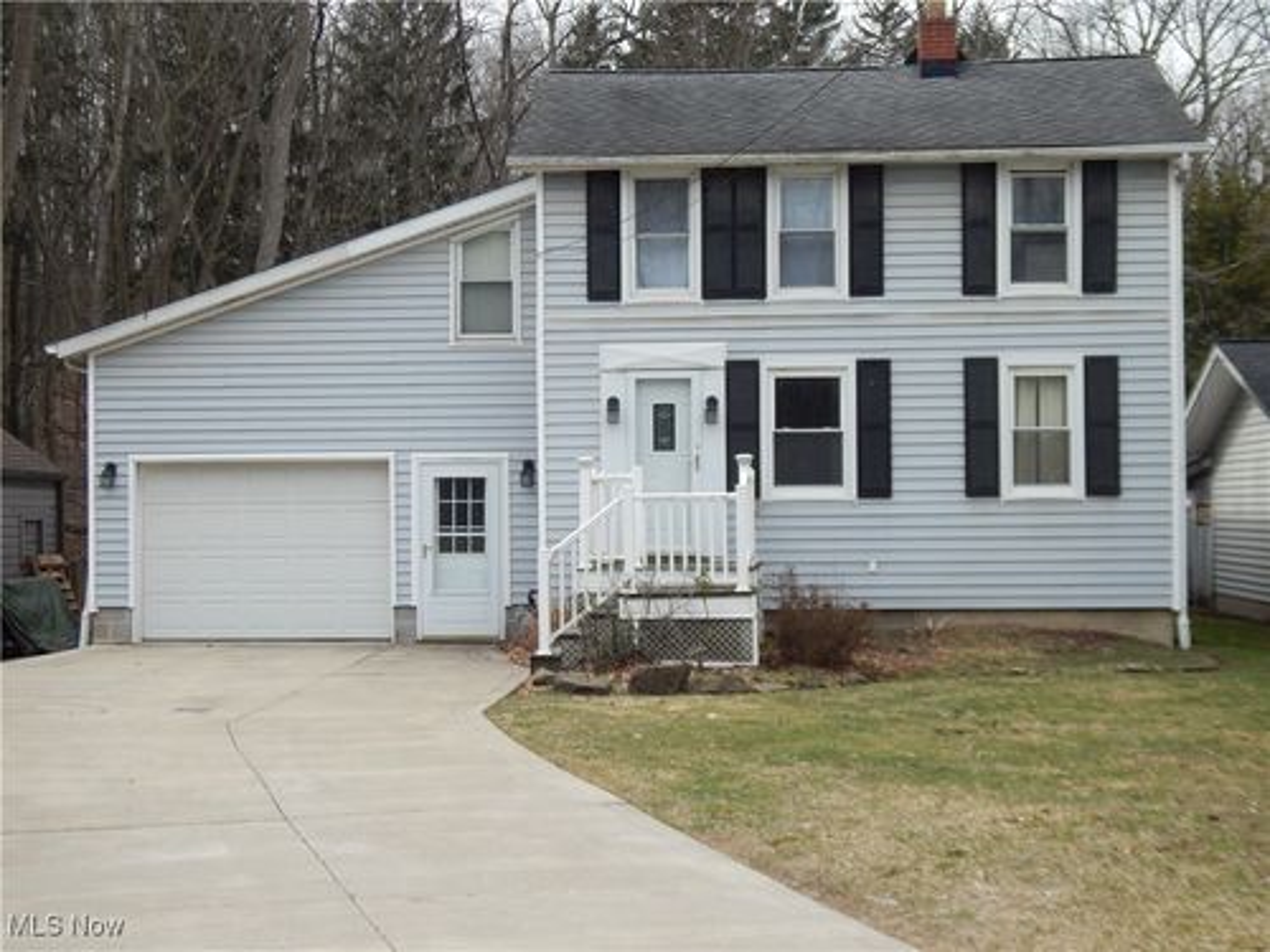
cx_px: 635
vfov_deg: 26.6
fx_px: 2018
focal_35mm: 55
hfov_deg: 34.9
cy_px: 476
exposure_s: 1/640
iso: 125
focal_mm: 9.7
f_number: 3.8
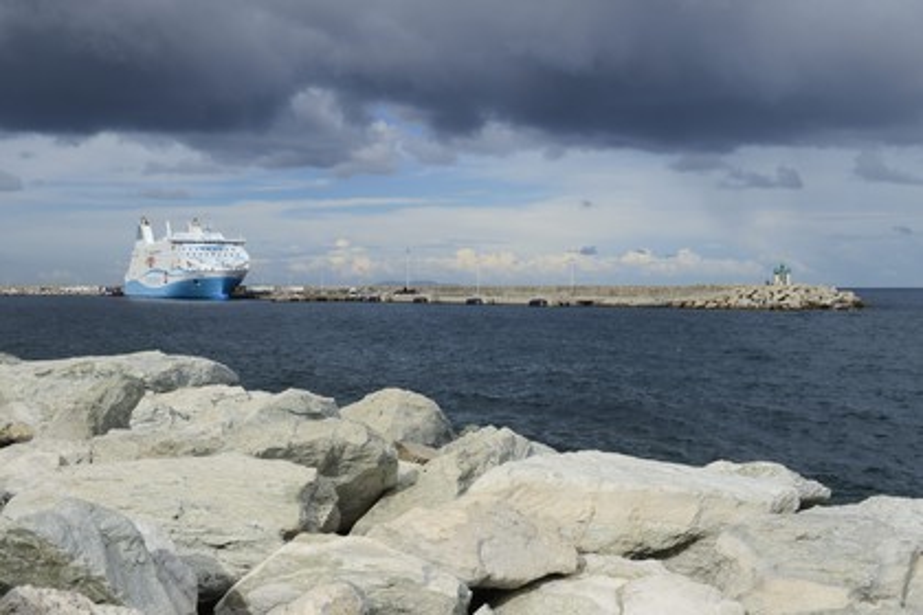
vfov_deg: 29.9
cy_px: 308
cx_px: 462
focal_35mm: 45
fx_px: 1154
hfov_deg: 43.6
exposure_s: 1/200
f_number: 16
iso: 200
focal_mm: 45
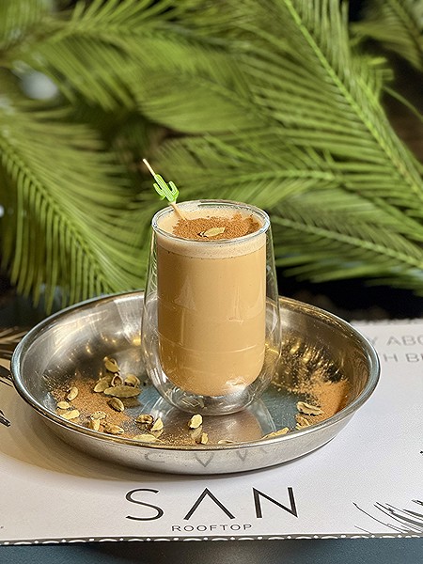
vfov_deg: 16.4
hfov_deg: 12.3
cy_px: 282
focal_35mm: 120
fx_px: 1955
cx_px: 212
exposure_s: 1/59
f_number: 2.8
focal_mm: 15.66
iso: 320
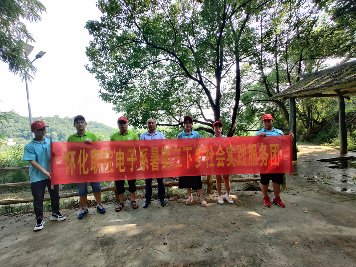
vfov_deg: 89.9
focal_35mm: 13
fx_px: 134
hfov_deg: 106.2
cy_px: 134
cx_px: 178
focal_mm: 2.25
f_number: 2.2
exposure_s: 1/50
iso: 200
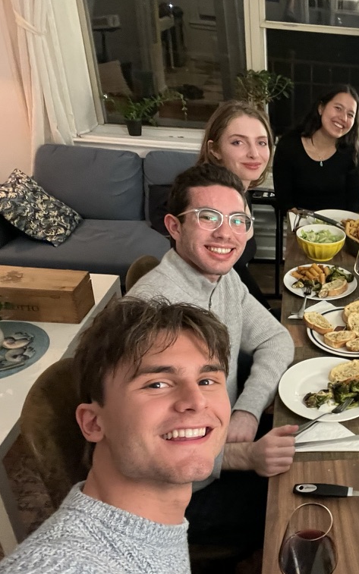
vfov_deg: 58.1
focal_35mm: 33
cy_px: 287
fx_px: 517
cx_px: 376
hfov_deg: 34.1
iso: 400
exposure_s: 1/20
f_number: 2.2
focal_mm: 2.71
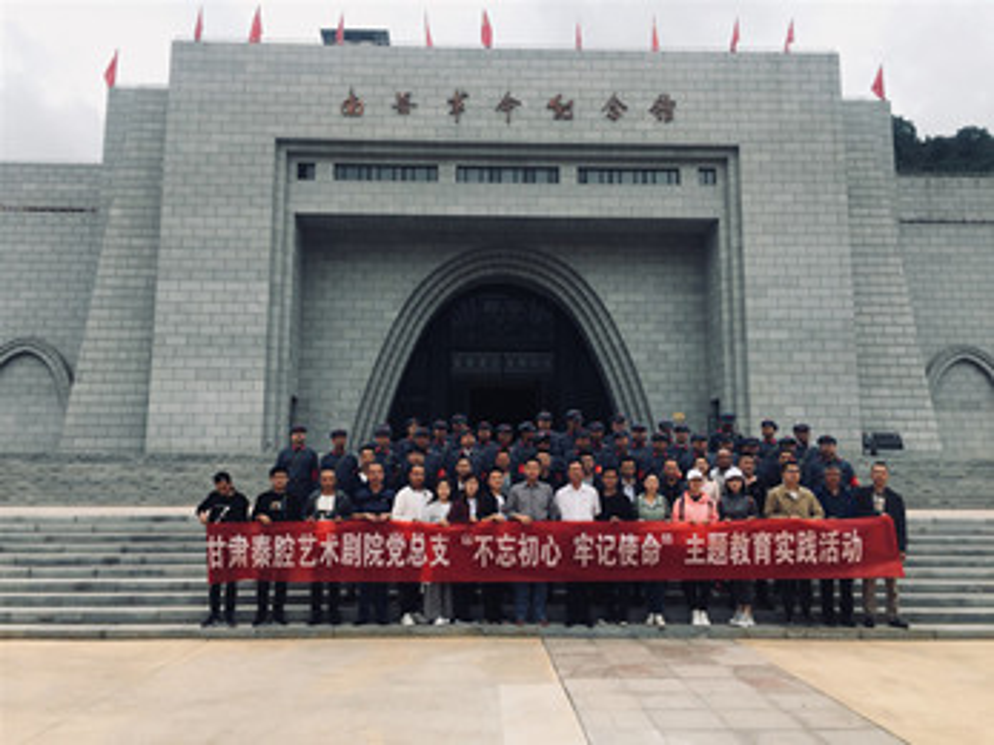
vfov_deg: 48.2
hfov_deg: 61.7
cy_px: 372
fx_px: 832
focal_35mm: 29
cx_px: 497
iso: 32
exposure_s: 1/989
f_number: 2.2
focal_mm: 4.15
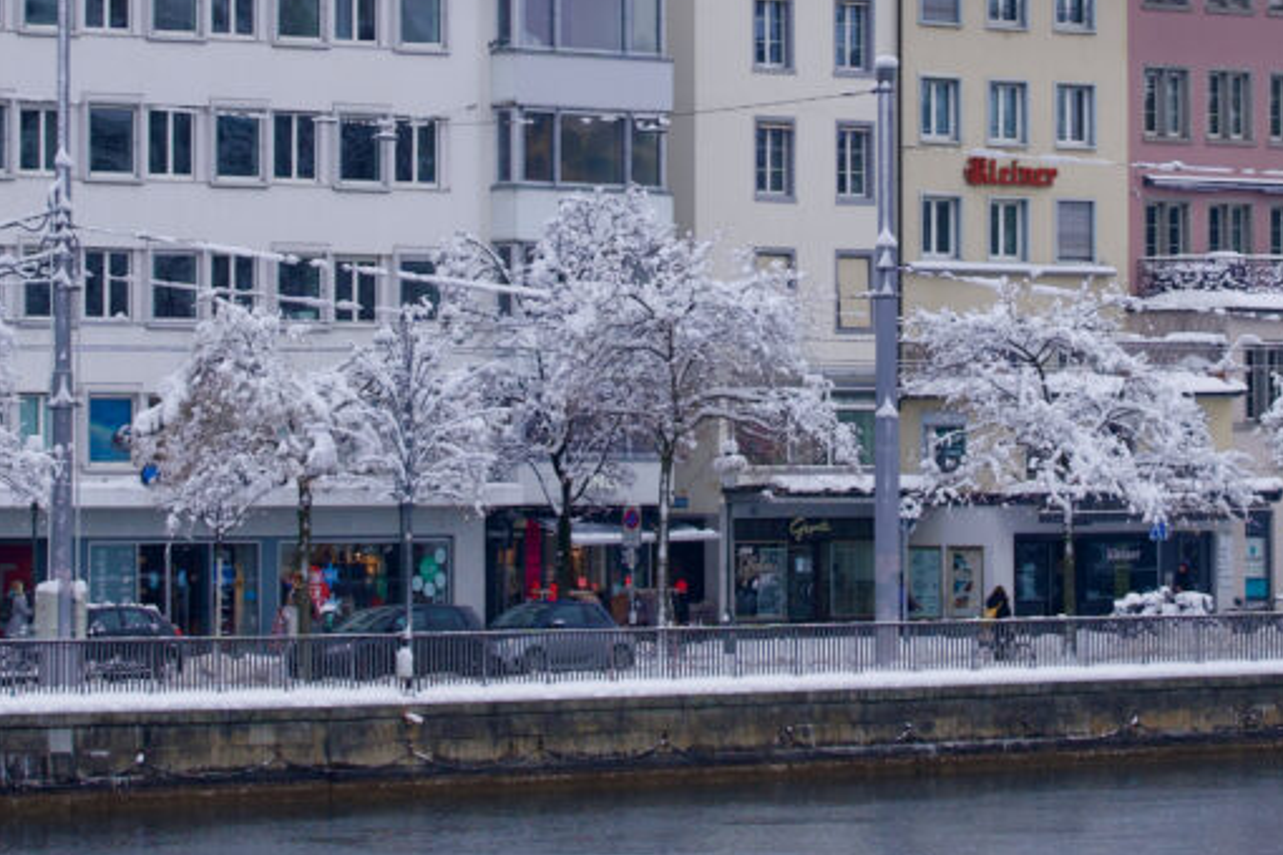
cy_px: -80
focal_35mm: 211
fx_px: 7519
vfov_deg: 6.5
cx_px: 835
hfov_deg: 9.7
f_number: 8
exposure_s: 1/160
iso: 100
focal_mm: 70
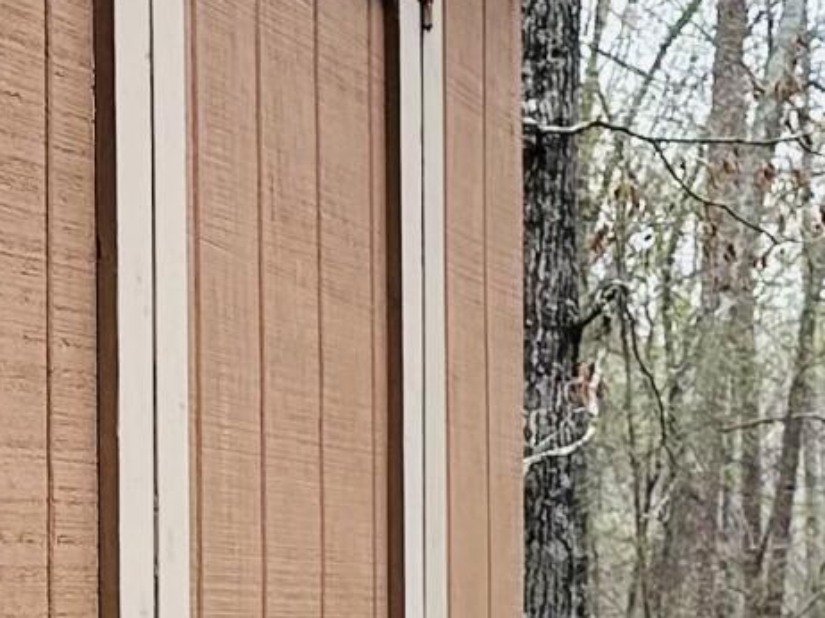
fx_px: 3716
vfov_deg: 9.4
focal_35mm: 156
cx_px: 318
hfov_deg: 12.7
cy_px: 657
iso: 80
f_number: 1.78
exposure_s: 1/558
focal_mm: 6.86
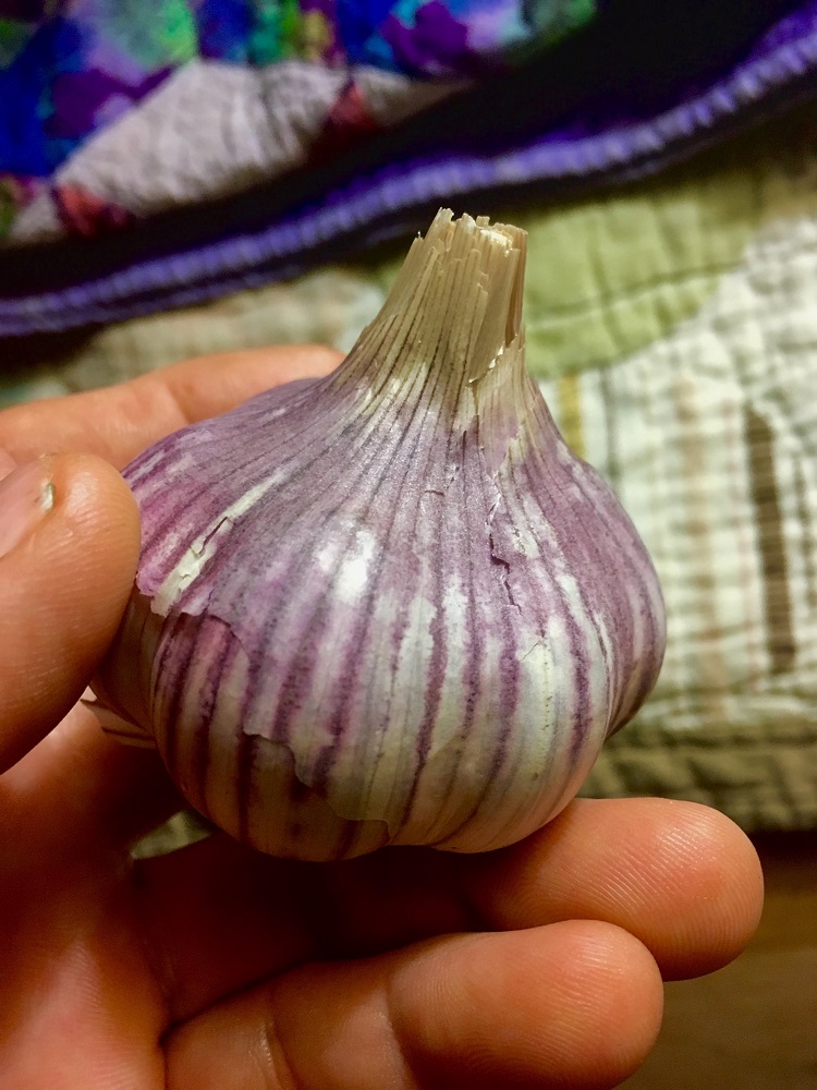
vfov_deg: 61.7
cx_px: 408
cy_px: 545
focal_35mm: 29
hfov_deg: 48.2
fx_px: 913
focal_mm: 4.15
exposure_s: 1/30
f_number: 2.2
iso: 125
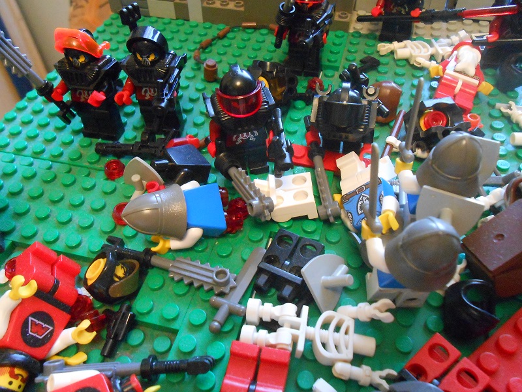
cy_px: 196
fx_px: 452
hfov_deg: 60.0
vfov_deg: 46.8
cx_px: 261
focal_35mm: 30
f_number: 3.8
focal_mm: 5.3
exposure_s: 1/5
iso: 800
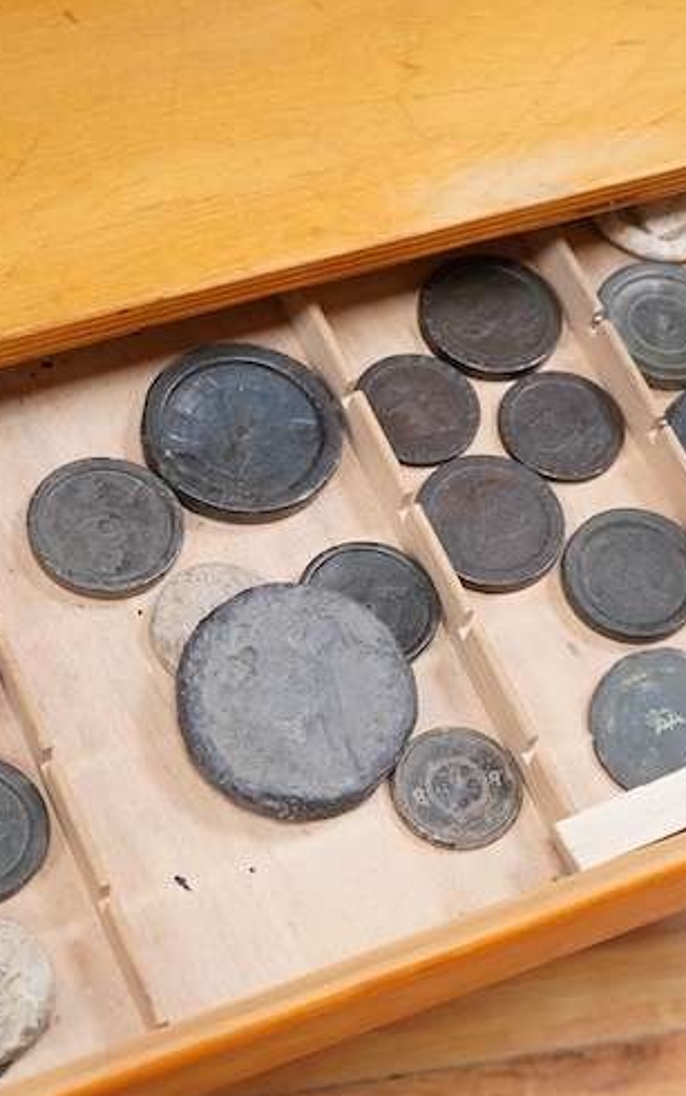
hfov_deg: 15.5
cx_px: 382
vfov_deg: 24.6
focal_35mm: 84
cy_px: 667
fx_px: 2512
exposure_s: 1/125
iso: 1600
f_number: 3.5
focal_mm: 30
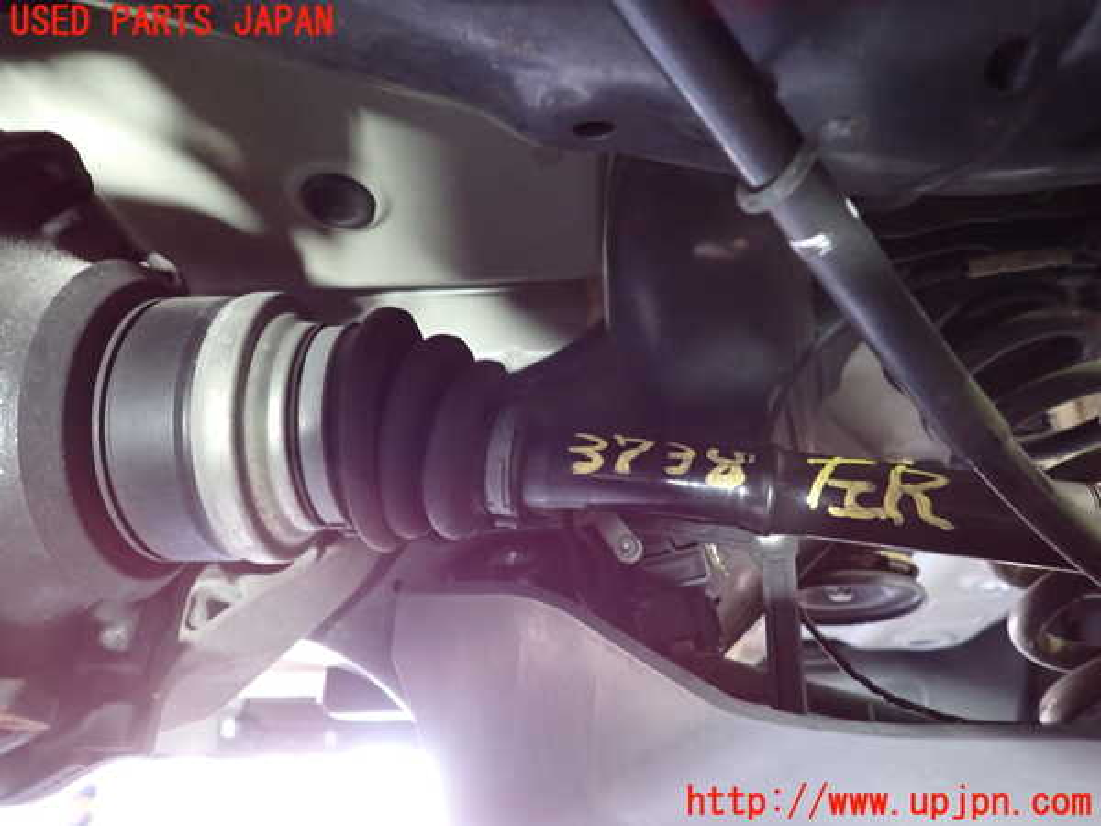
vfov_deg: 54.9
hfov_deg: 69.4
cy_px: 413
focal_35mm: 25
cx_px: 550
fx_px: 795
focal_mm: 4.5
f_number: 2
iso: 800
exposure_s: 1/20
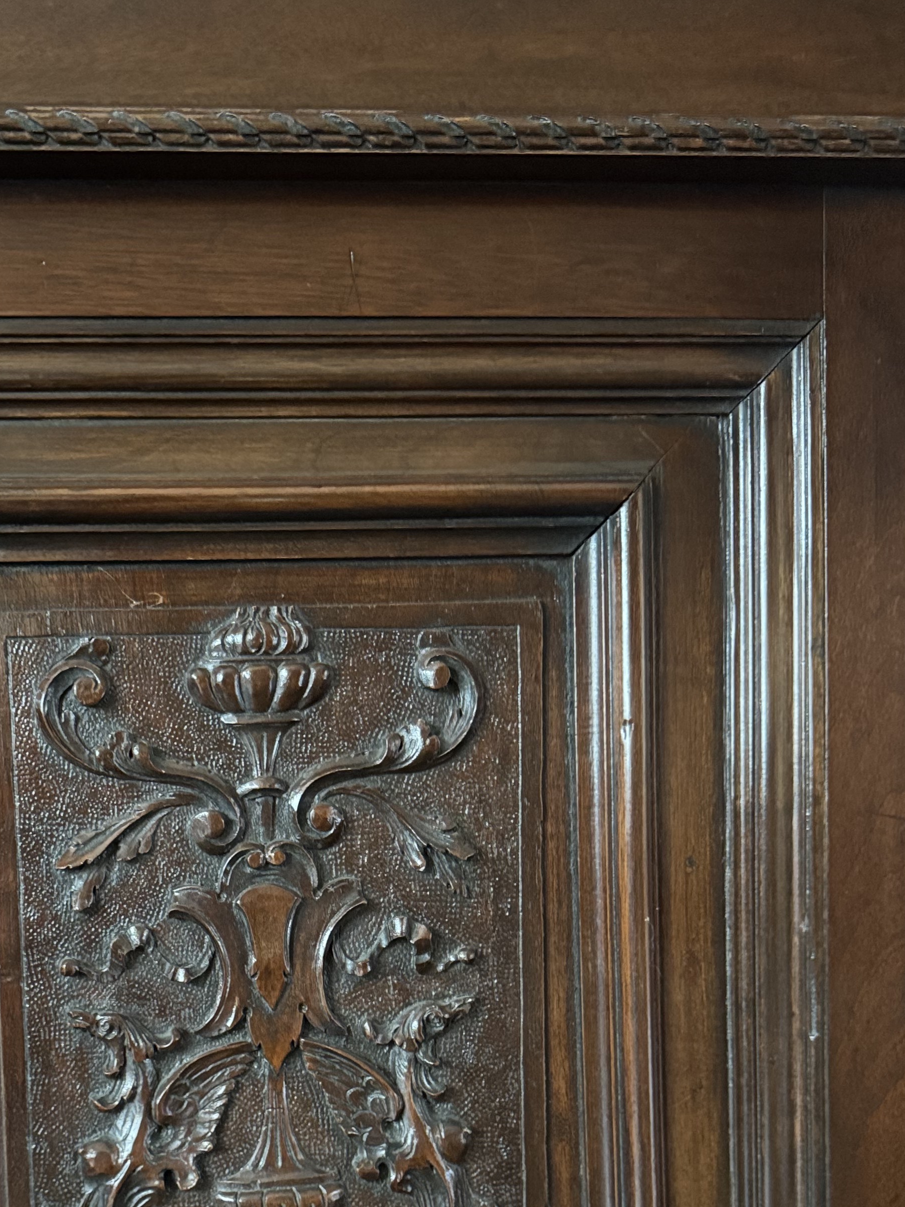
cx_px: 277
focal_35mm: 40
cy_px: 941
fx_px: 1394
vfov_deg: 44.8
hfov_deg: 35.5
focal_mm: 6.76
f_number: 1.78
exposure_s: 1/30
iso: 1250
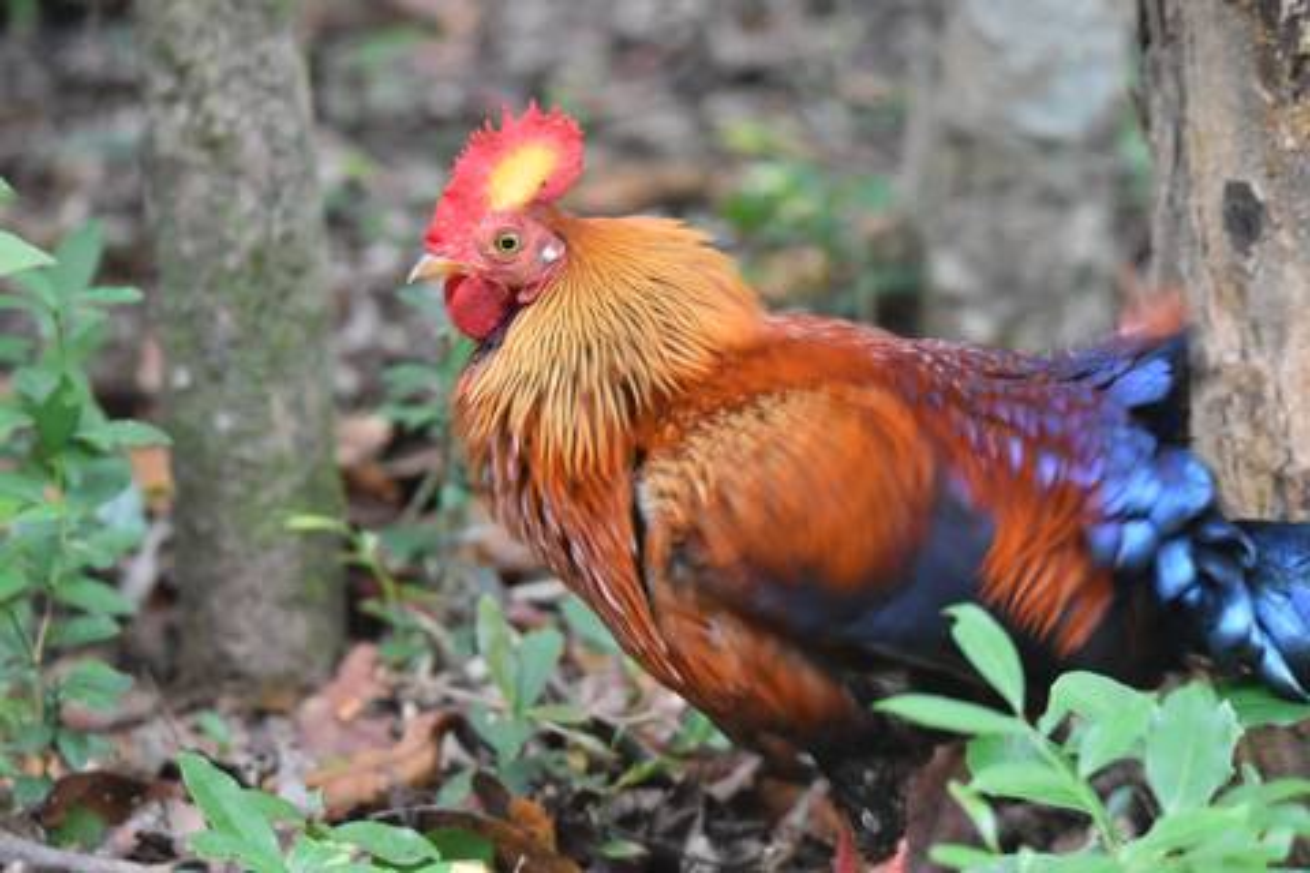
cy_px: 436
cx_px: 655
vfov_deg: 3.9
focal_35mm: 350
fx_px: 12735
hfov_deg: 5.9
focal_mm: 350
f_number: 6
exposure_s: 1/125
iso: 5000
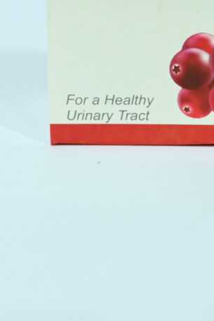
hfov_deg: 11.7
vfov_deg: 16.9
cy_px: -35
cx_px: 183
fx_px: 1042
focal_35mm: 117
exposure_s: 1/60
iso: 1000
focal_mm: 35
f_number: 4
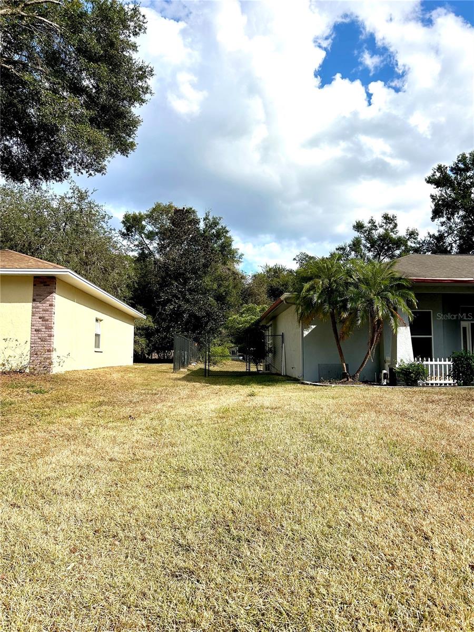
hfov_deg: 53.1
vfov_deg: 67.3
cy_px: 316
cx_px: 237
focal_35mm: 26
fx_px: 475
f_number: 1.5
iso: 50
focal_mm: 5.7
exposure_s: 1/5319
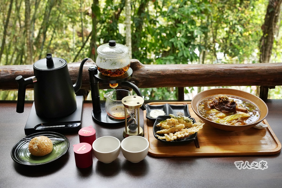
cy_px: 94
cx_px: 141
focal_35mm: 44
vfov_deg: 30.6
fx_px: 344
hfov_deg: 44.6
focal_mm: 43.9
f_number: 8
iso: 3200
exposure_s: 1/500
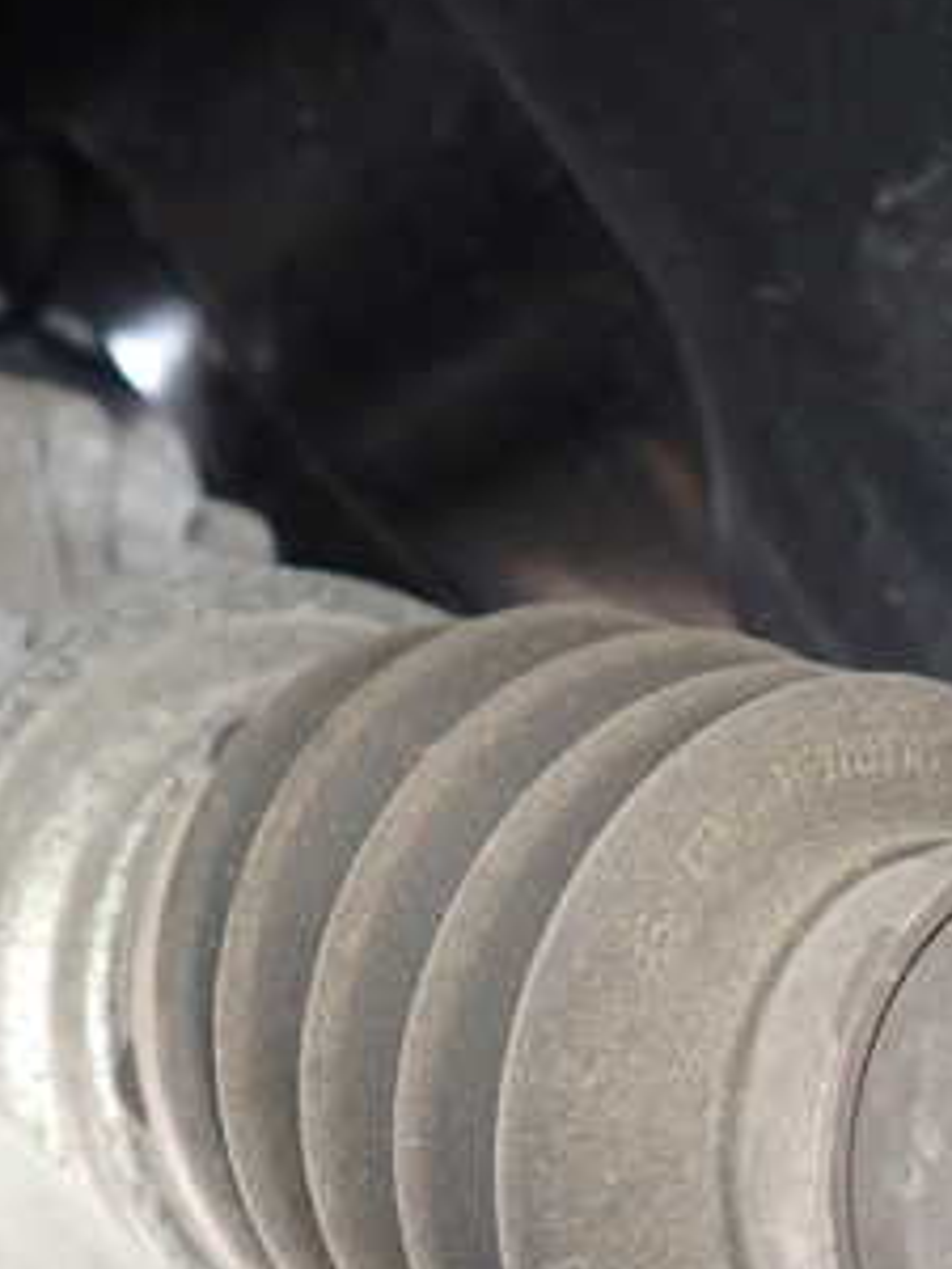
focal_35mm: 50
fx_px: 1833
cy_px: 783
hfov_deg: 29.1
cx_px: 482
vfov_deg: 38.0
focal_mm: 4.5
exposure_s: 1/30
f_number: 2
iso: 500
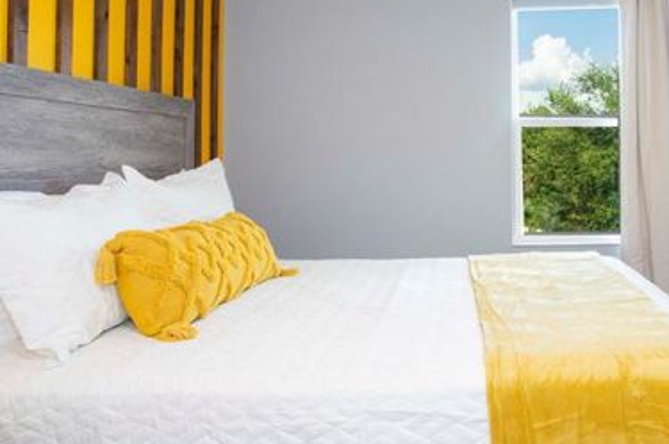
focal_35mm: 32
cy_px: 138
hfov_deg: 56.4
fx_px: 594
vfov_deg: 40.4
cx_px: 486
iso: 1000
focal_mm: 17
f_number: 14
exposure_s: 1/13
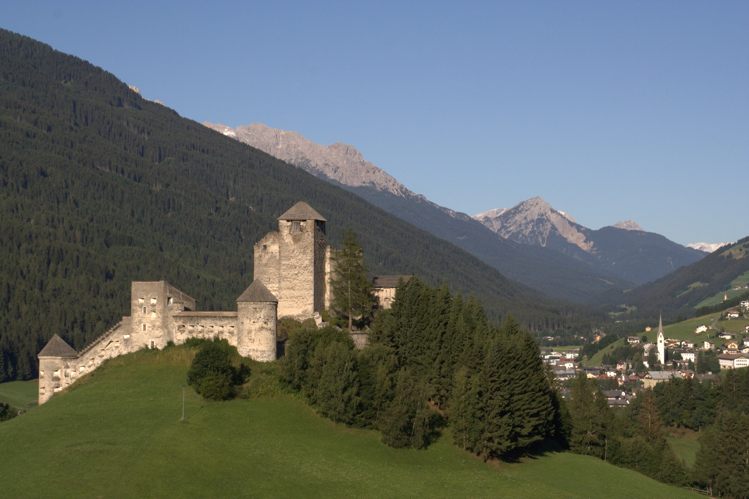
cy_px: 250
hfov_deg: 22.1
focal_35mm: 92
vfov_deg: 14.9
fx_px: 1913
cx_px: 374
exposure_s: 1/500
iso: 400
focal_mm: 57
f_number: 13
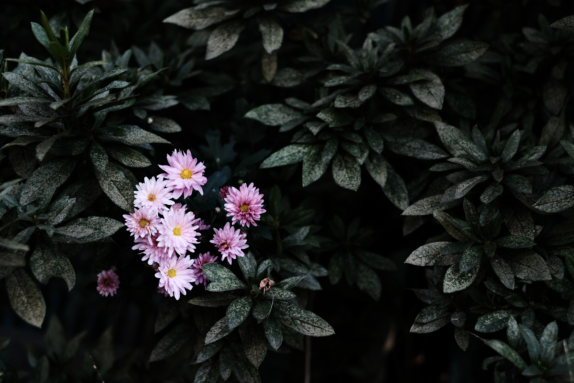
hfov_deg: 37.5
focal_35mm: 53
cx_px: 287
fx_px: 845
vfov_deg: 25.5
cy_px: 192
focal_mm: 35
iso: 160
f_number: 2.8
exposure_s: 1/280
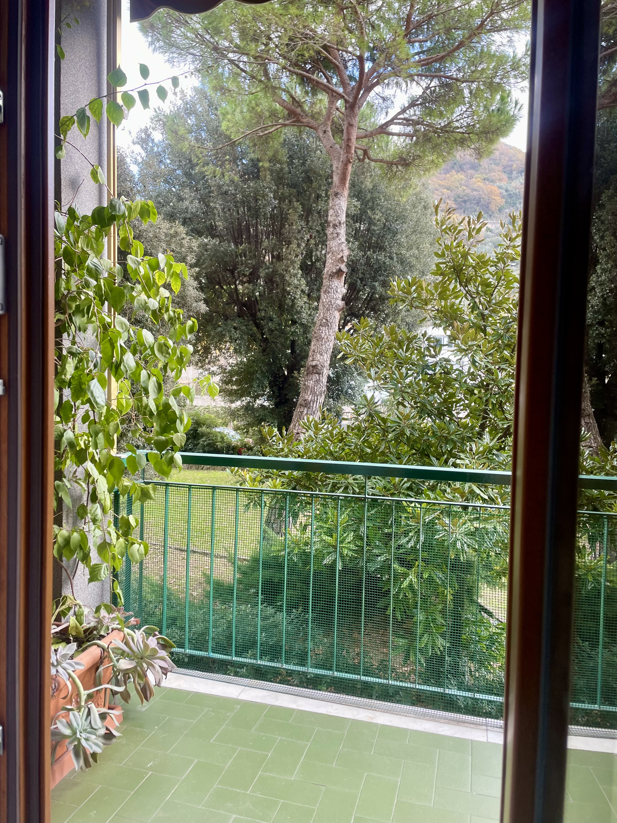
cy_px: 412
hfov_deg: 53.1
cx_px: 308
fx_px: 618
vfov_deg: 67.3
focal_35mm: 26
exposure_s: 1/121
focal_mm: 4.2
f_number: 1.6
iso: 50
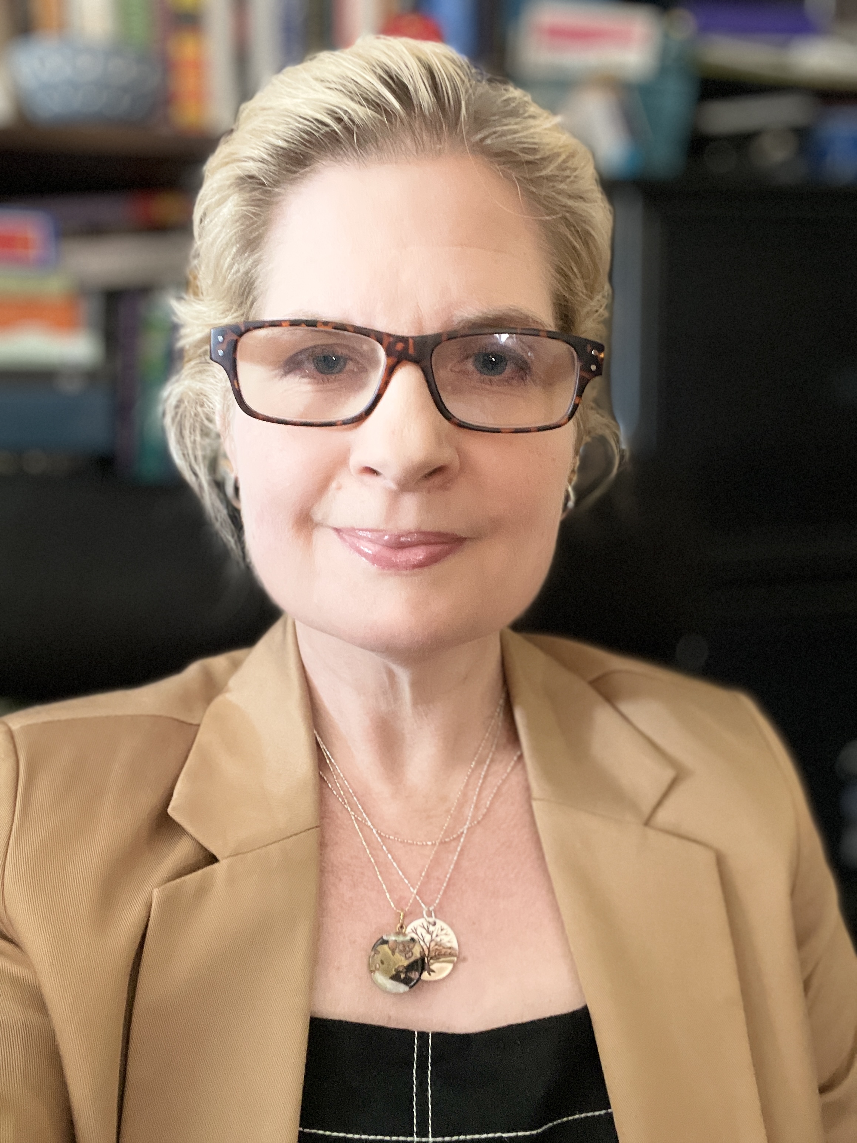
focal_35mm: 30
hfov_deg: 46.8
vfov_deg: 60.0
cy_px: 572
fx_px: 990
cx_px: 428
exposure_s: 1/30
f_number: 2.2
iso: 400
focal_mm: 2.71
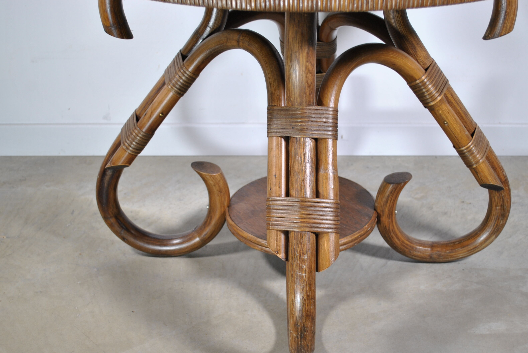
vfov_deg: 23.0
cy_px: 205
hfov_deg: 33.9
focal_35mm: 59
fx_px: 866
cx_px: 281
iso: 200
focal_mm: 32
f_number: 5
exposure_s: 1/25
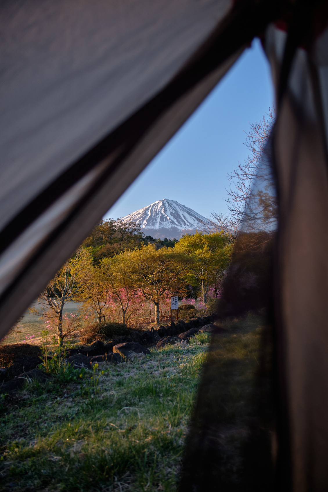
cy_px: 246
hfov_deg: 47.9
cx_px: 164
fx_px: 369
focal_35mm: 27
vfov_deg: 67.4
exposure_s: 1/500
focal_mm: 18
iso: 200
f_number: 2.8
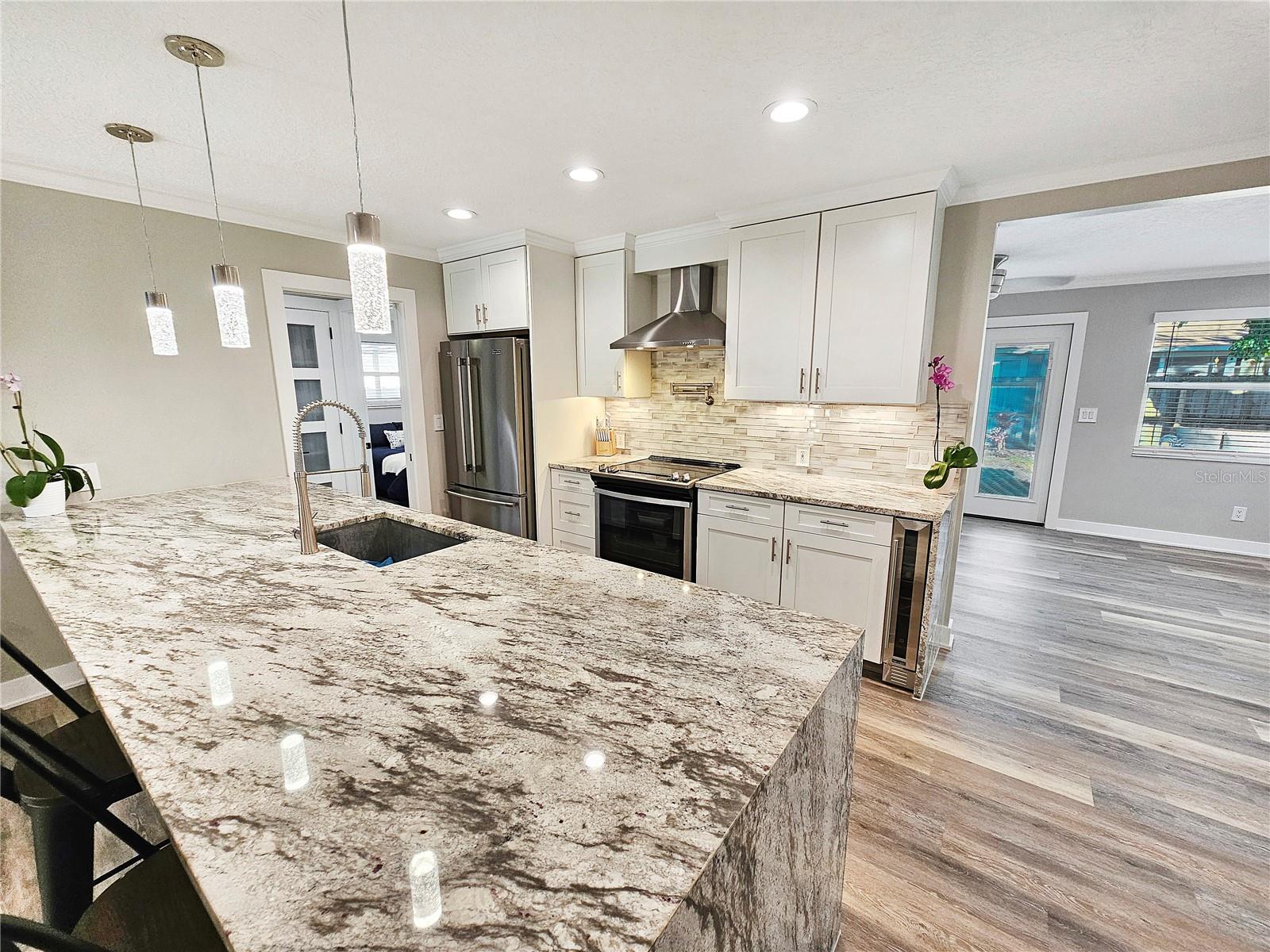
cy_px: 476
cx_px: 635
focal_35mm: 13
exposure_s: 1/60
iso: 100
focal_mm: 2.2
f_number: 2.2
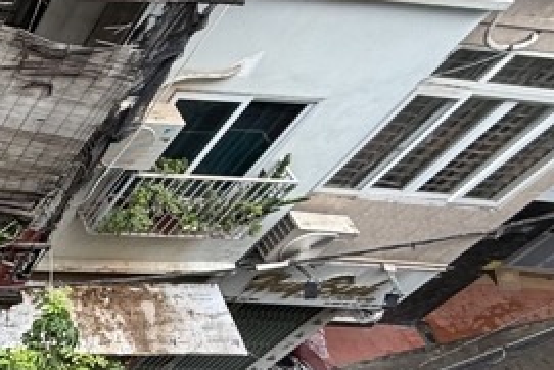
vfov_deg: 23.1
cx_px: -327
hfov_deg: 25.0
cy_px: 411
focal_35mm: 55
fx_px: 847
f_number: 2.2
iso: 50
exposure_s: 1/99
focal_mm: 2.22
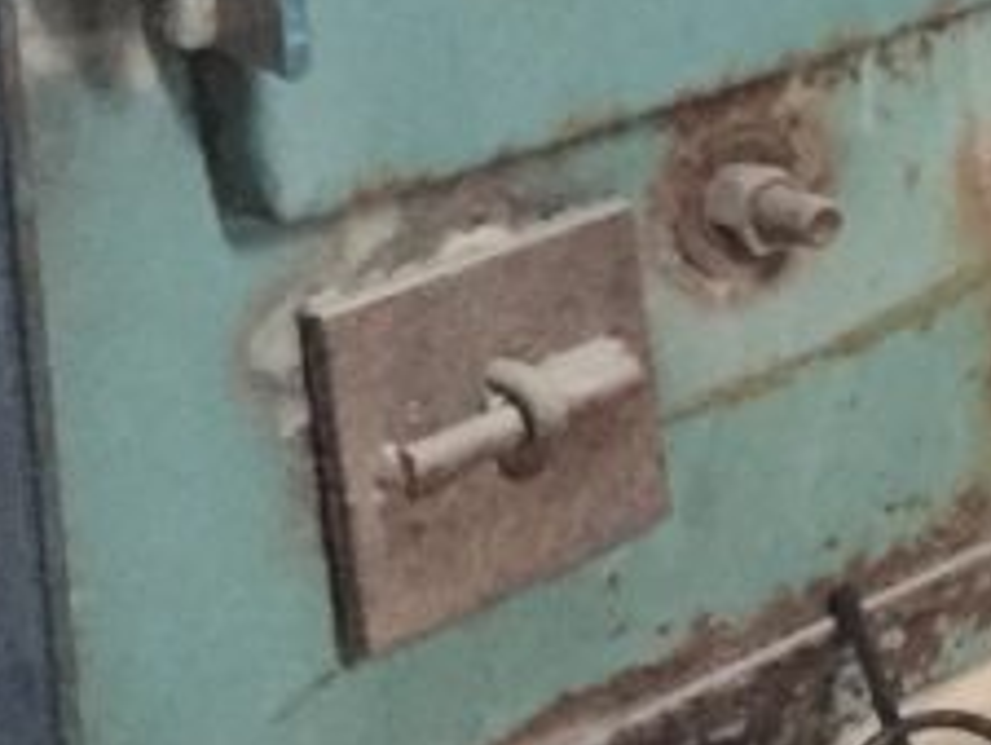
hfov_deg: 12.6
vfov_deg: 10.8
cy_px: -375
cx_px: 2154
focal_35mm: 132
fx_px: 3781
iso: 400
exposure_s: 1/15
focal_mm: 4.15
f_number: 2.2
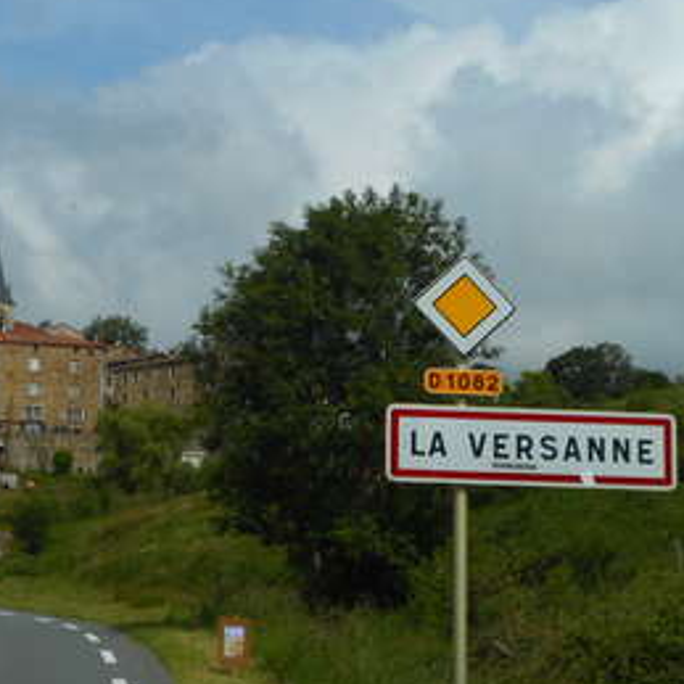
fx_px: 1788
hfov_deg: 21.5
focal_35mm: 80
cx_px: 214
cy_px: 407
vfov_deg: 21.6
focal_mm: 6.9
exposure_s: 1/200
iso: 80
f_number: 12.7
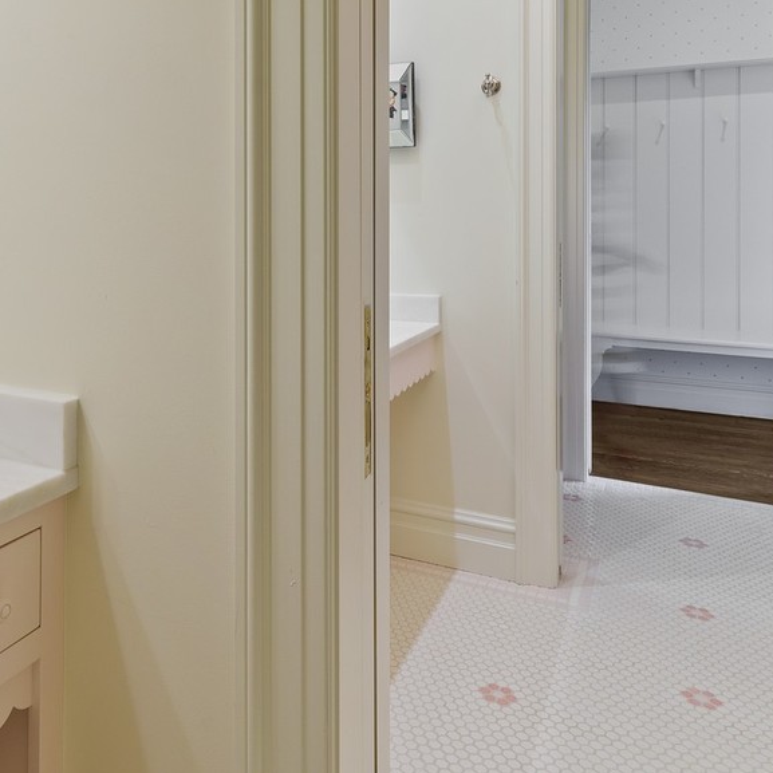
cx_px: 227
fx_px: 783
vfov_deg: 50.2
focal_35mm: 31
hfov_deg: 51.0
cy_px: 185
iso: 100
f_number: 9
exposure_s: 1/2.5
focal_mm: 13
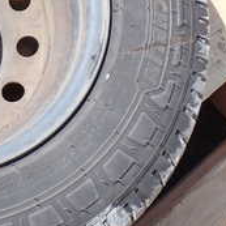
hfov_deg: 17.4
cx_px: -86
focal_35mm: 92
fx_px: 680
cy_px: 31
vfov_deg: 18.6
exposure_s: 1/400
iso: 100
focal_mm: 5.4
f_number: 3.2
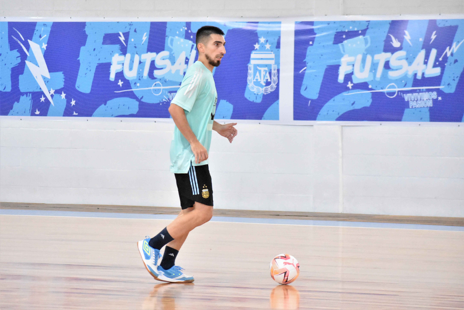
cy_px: 155
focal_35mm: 188
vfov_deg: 7.3
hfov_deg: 11.0
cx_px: 232
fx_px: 2417
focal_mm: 125
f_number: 4.8
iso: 12800
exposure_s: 1/800
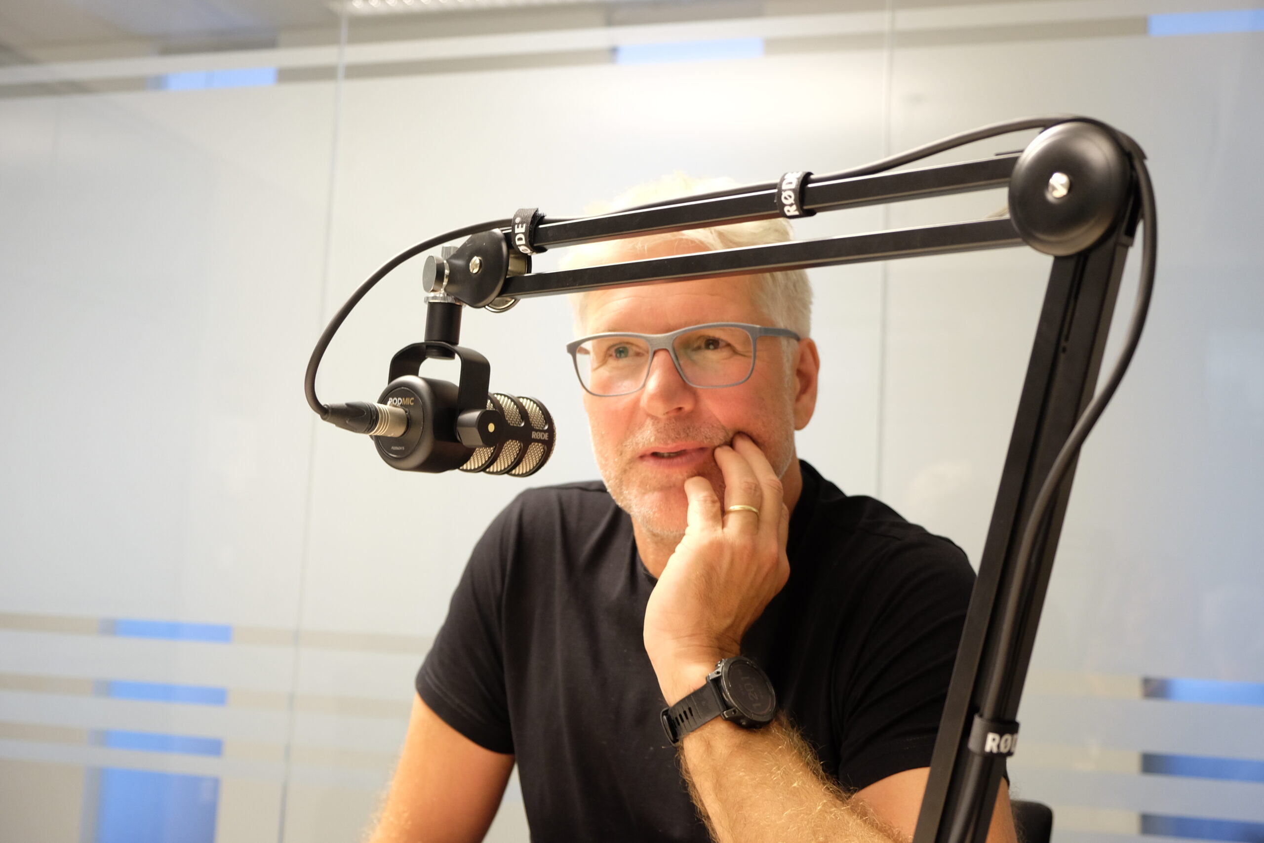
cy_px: 422
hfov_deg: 45.4
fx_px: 1510
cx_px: 632
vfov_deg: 31.2
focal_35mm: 43
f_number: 3.2
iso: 800
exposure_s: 1/26
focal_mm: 28.9
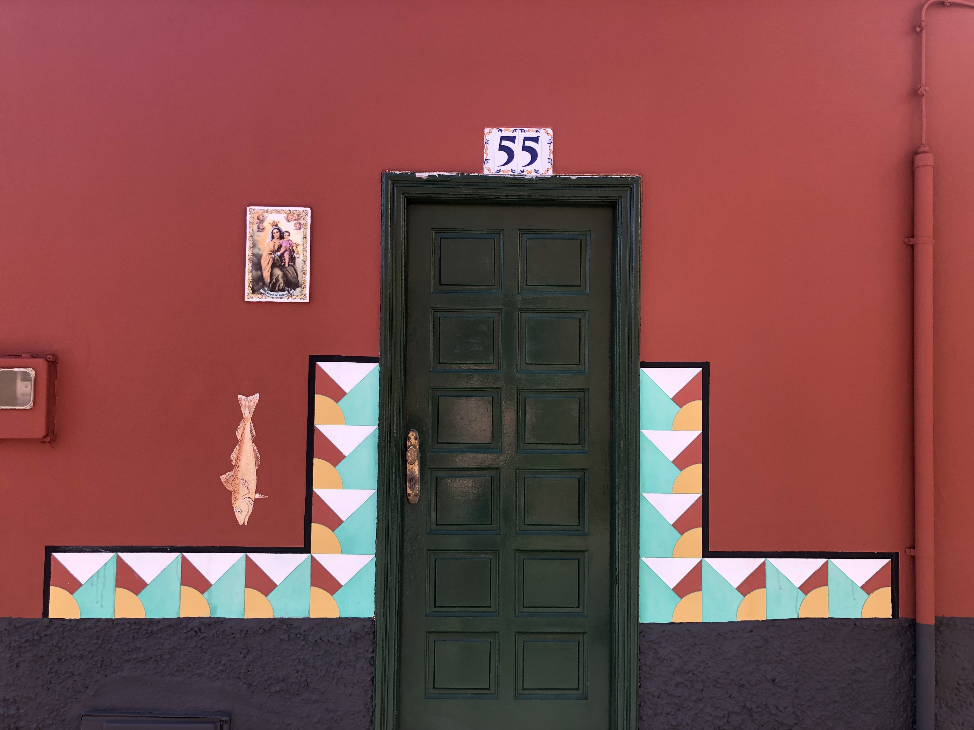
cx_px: 487
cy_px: 365
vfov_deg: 49.7
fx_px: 788
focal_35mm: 28
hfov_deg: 63.4
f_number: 1.8
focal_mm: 4
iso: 20
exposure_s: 1/220
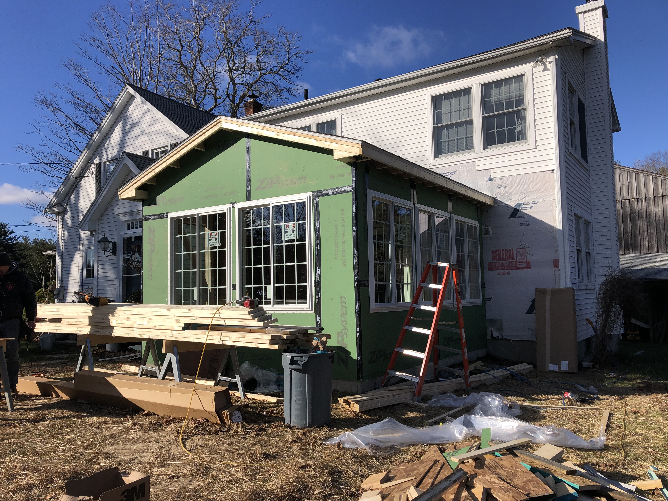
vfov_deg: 49.7
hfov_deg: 63.4
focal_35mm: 28
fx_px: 540
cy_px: 250
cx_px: 334
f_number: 1.8
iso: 20
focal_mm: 3.99
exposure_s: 1/2667
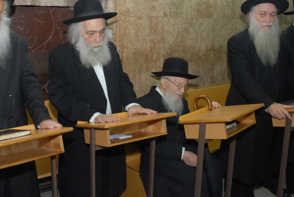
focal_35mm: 39
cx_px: 105
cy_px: 62
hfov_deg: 48.9
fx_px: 319
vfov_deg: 34.0
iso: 400
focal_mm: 18
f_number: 5
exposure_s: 1/60
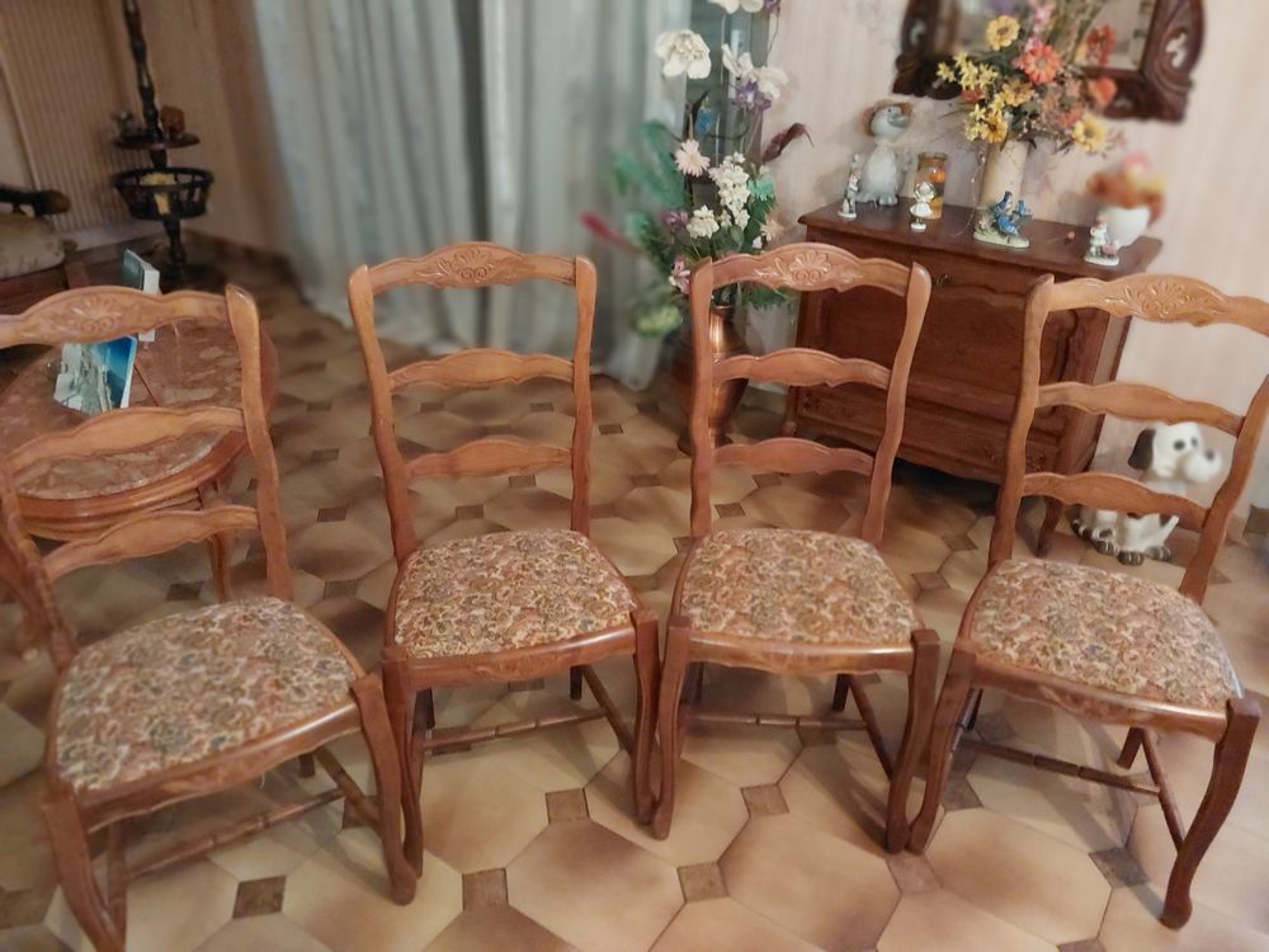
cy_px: 476
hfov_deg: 60.0
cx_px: 634
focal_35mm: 30
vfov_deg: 46.8
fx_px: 1100
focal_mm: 4.6
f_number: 1.8
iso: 1250
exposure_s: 1/17
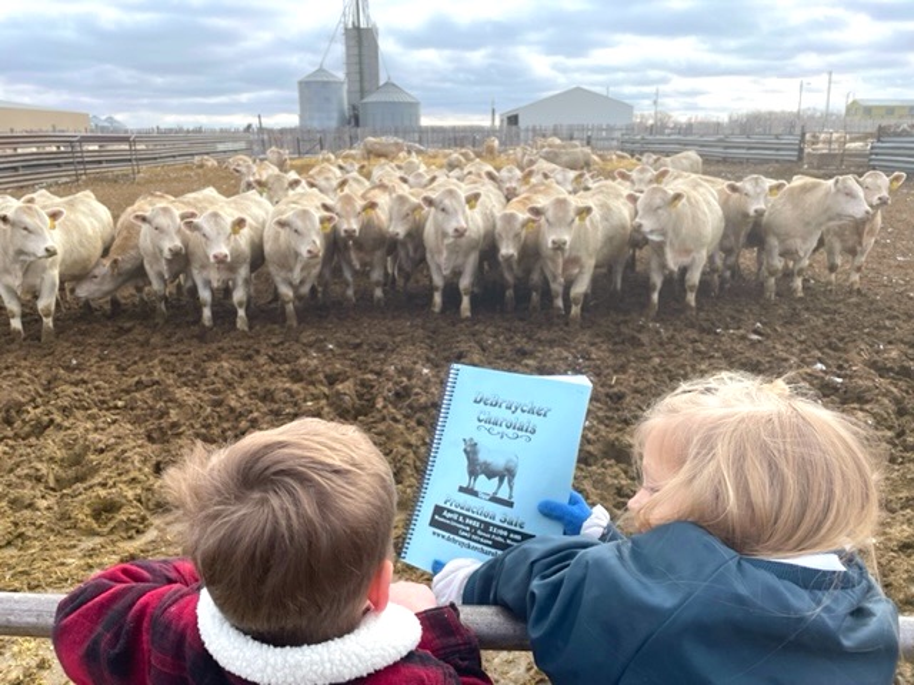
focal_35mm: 26
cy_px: 342
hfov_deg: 67.3
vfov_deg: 53.1
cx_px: 457
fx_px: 687
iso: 32
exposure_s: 1/1887
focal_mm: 4.2
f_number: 1.6
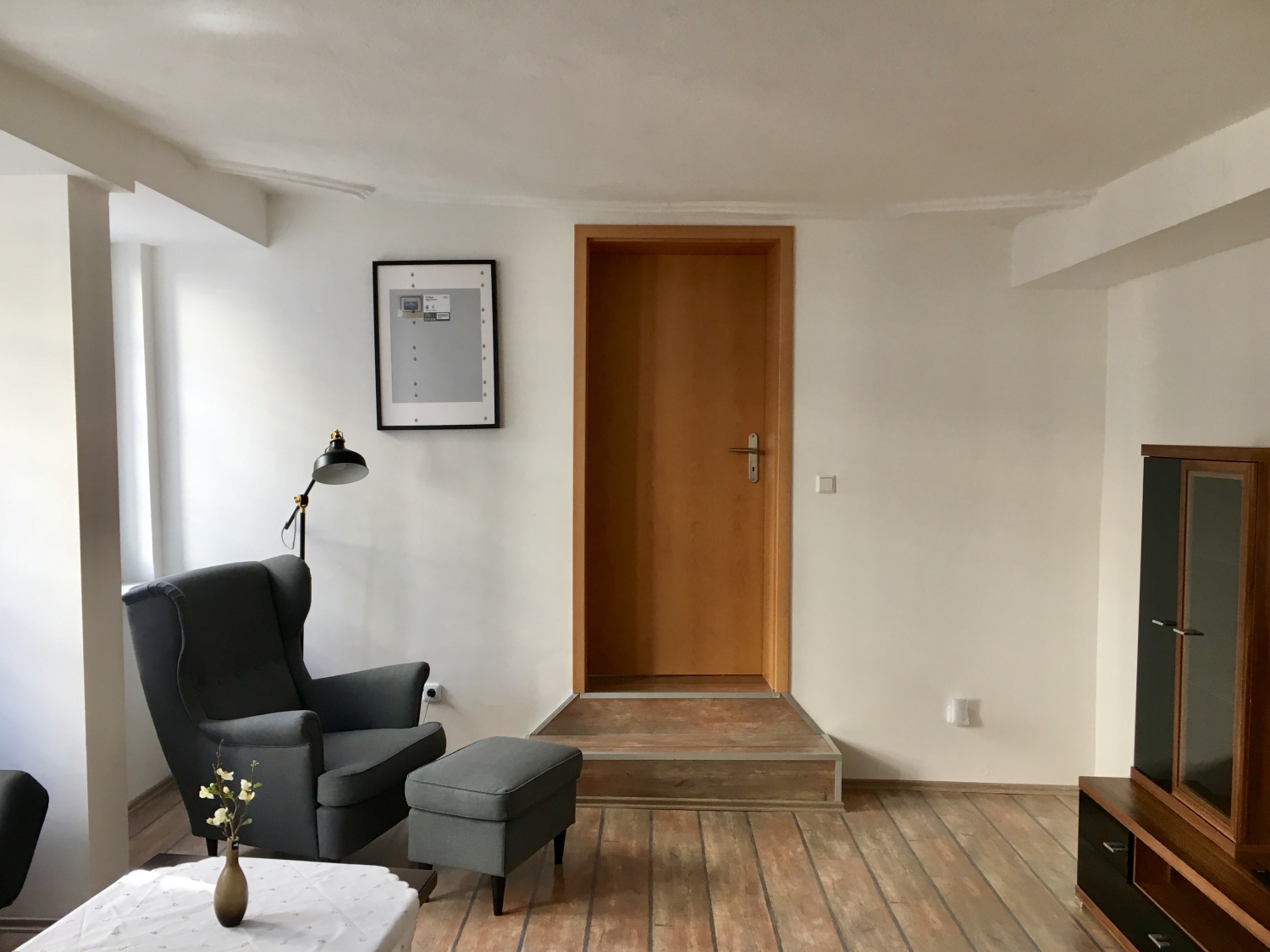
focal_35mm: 29
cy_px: 476
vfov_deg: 48.2
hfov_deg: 61.7
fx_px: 1064
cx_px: 635
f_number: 2.2
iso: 32
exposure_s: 1/33
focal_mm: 4.15
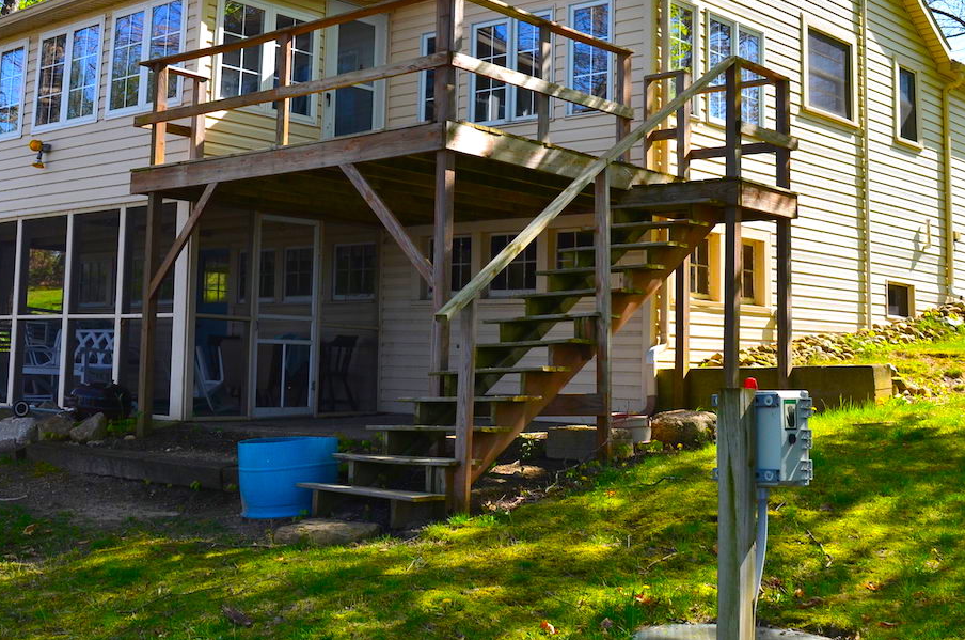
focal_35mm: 51
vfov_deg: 26.2
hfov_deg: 38.9
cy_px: 192
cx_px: 445
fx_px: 1364
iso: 250
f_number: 10
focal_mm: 24
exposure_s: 1/250
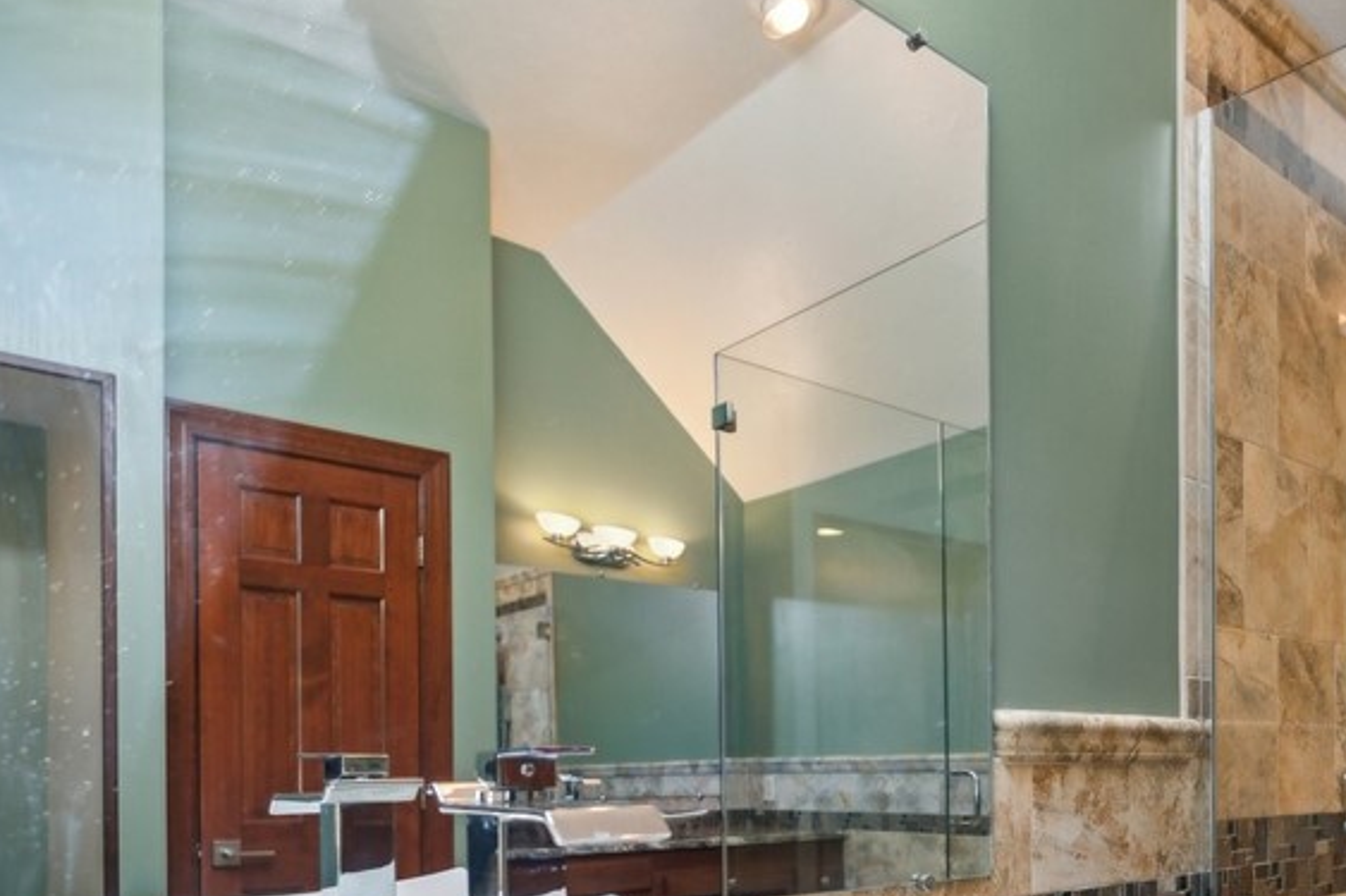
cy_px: 799
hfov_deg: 67.0
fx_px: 1009
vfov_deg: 43.9
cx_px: 778
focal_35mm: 27
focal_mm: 14
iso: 640
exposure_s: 1/320
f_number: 2.8
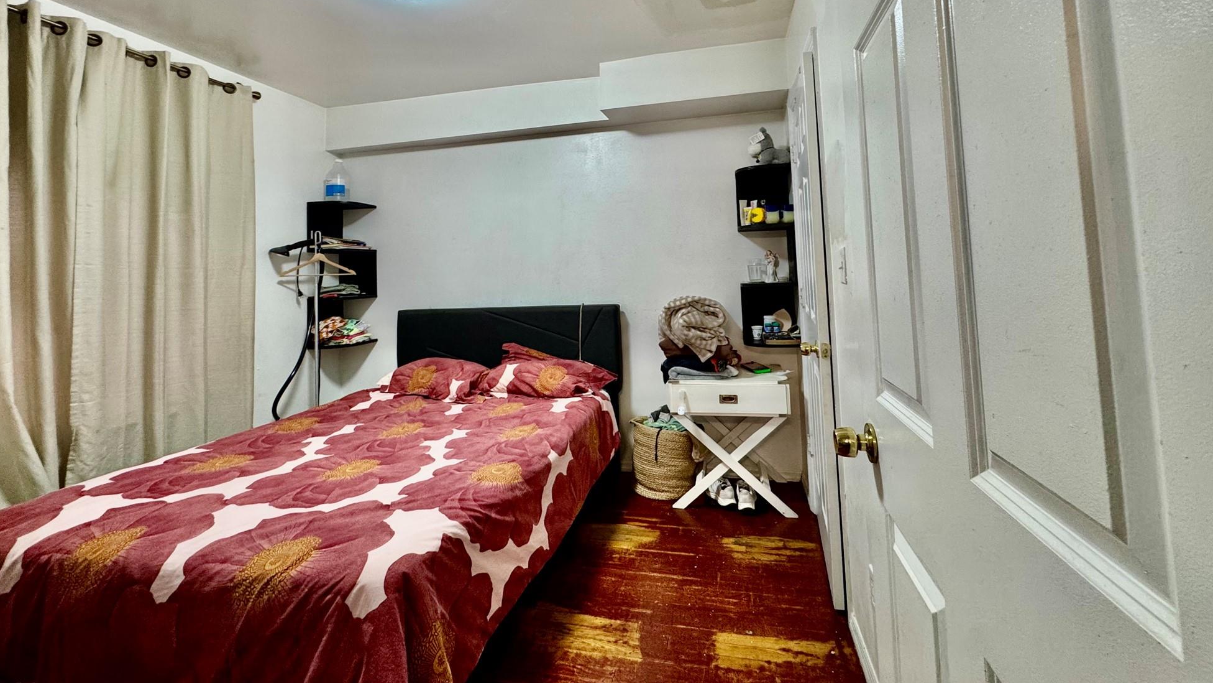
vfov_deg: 65.8
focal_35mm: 16
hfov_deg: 99.4
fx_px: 515
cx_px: 621
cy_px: 245
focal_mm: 2.22
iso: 200
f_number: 2.2
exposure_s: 1/60
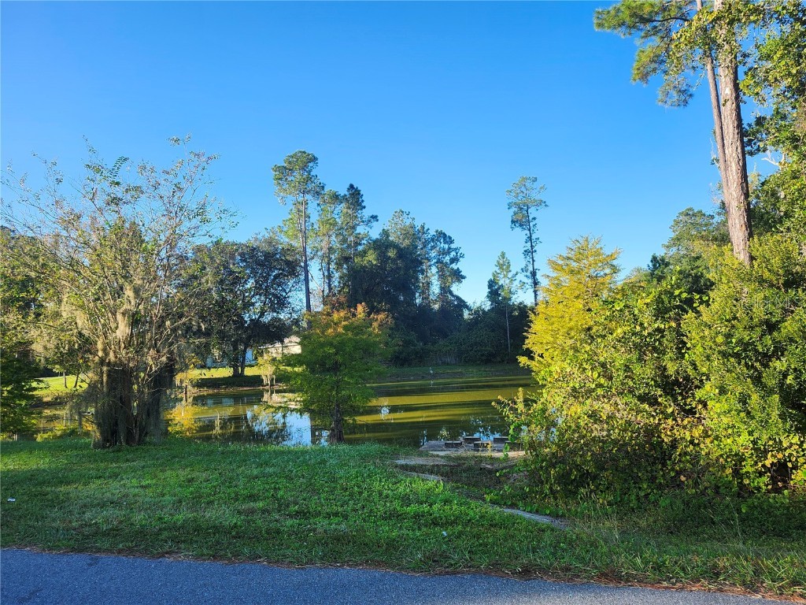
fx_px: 536
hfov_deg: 73.9
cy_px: 302
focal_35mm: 23
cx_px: 403
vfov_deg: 58.9
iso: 25
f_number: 1.8
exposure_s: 1/500
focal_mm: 5.54
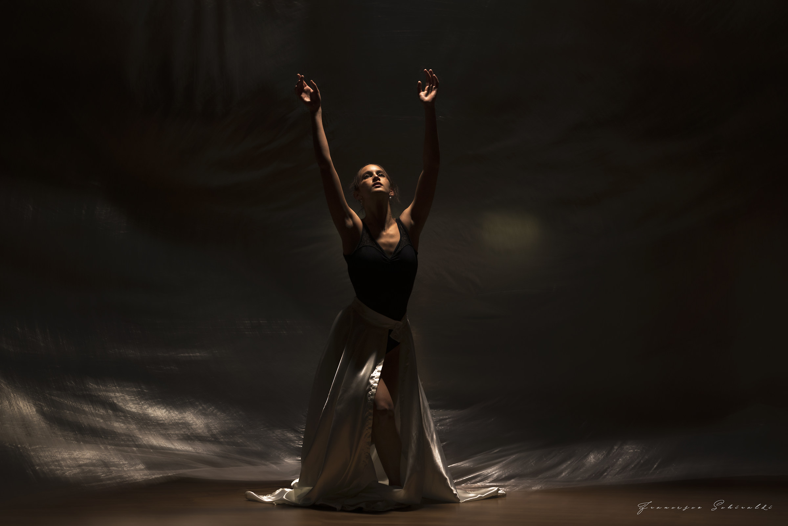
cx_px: 394
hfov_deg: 39.6
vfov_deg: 27.0
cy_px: 263
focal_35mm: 50
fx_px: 1095
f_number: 2.5
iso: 320
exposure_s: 1/250
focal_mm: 50
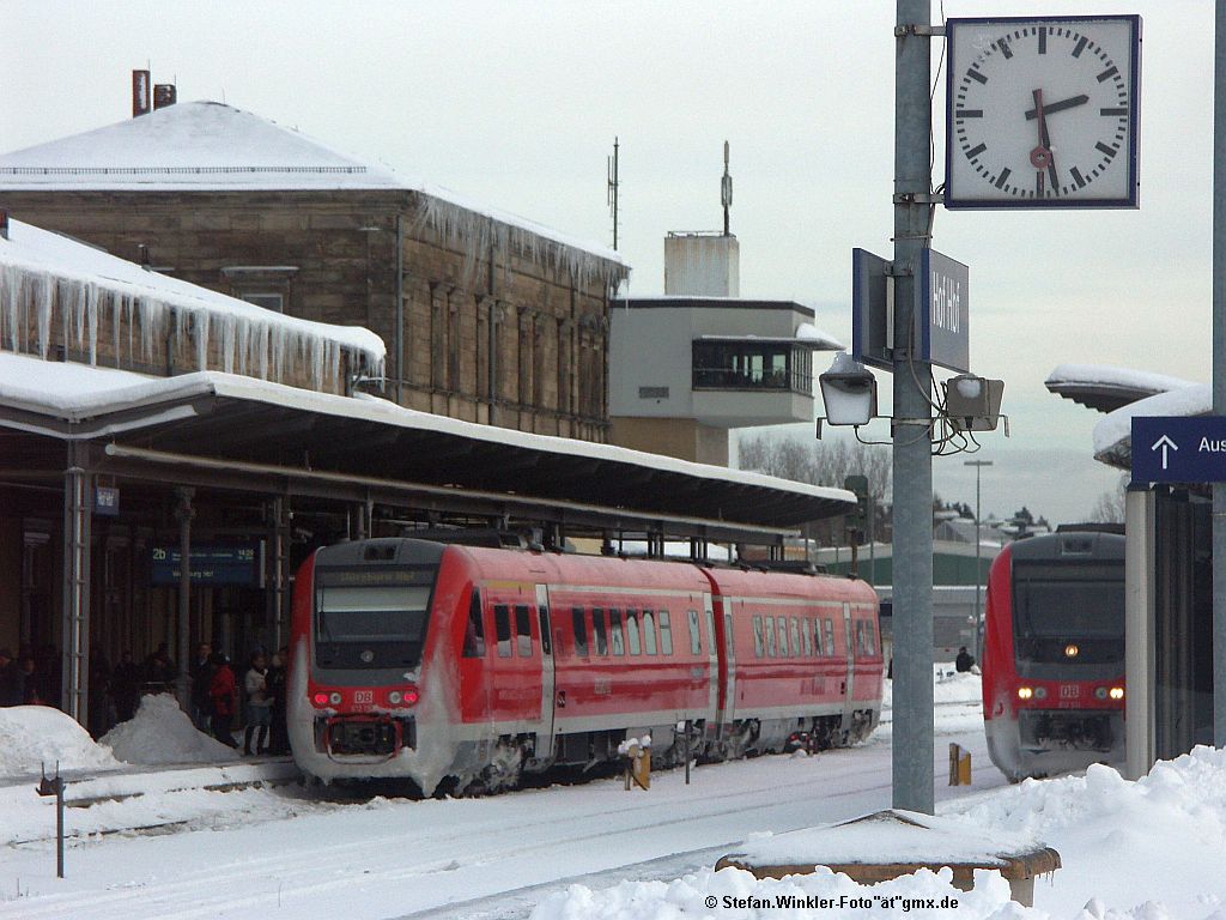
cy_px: 460
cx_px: 613
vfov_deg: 8.0
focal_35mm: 185
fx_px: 6552
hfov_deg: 10.7
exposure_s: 1/800
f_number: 5.6
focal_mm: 47.21
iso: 100
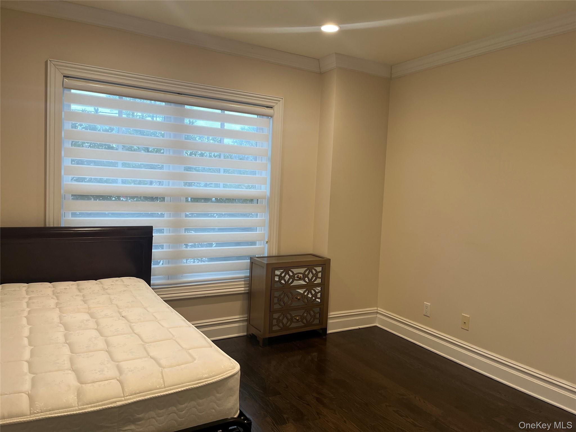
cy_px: 216
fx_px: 433
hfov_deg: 67.3
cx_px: 288
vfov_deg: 53.1
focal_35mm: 26
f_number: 1.6
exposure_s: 1/120
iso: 100
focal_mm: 5.1
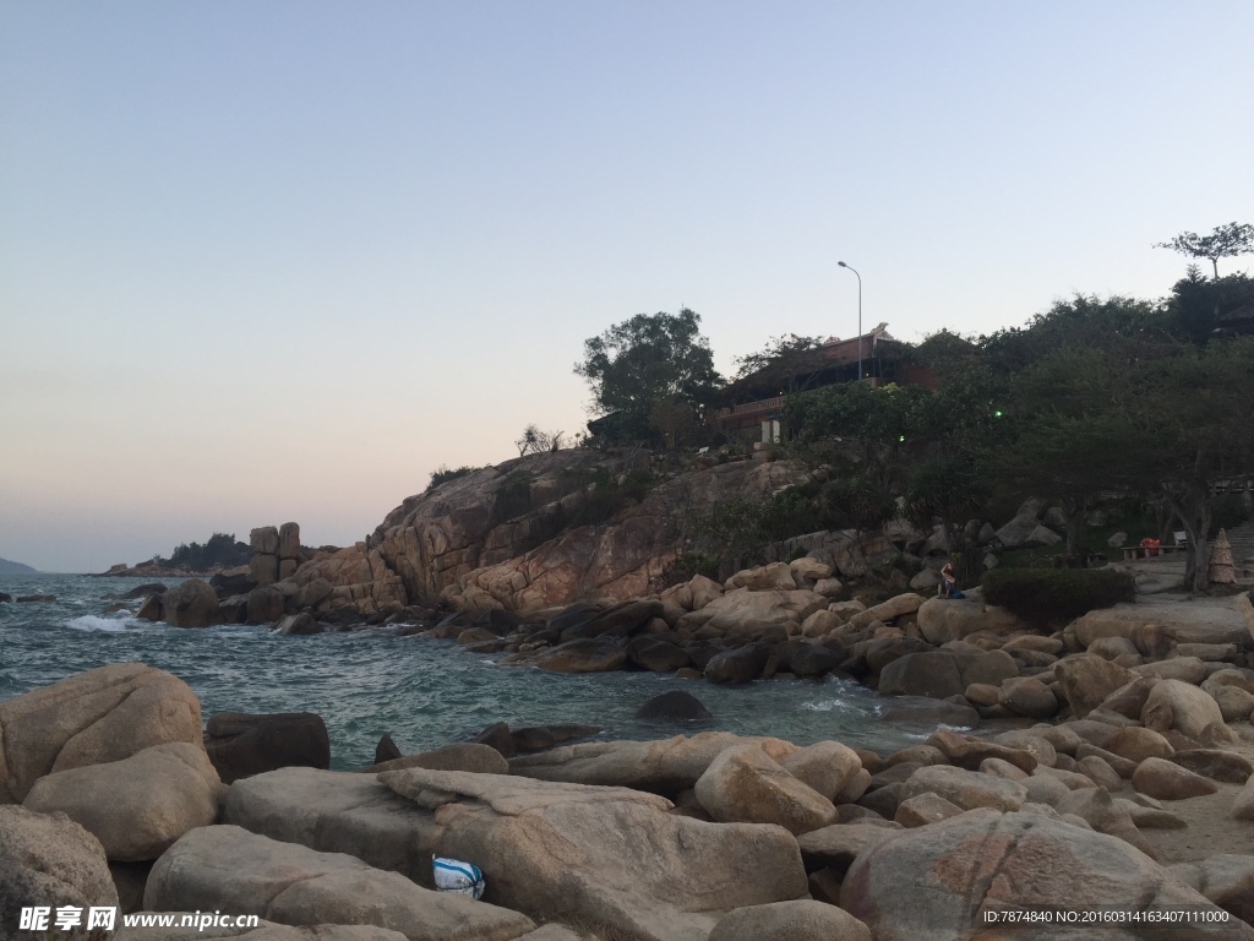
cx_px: 627
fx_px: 1051
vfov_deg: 48.2
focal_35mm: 29
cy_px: 470
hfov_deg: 61.7
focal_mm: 4.15
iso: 32
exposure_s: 1/120
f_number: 2.2
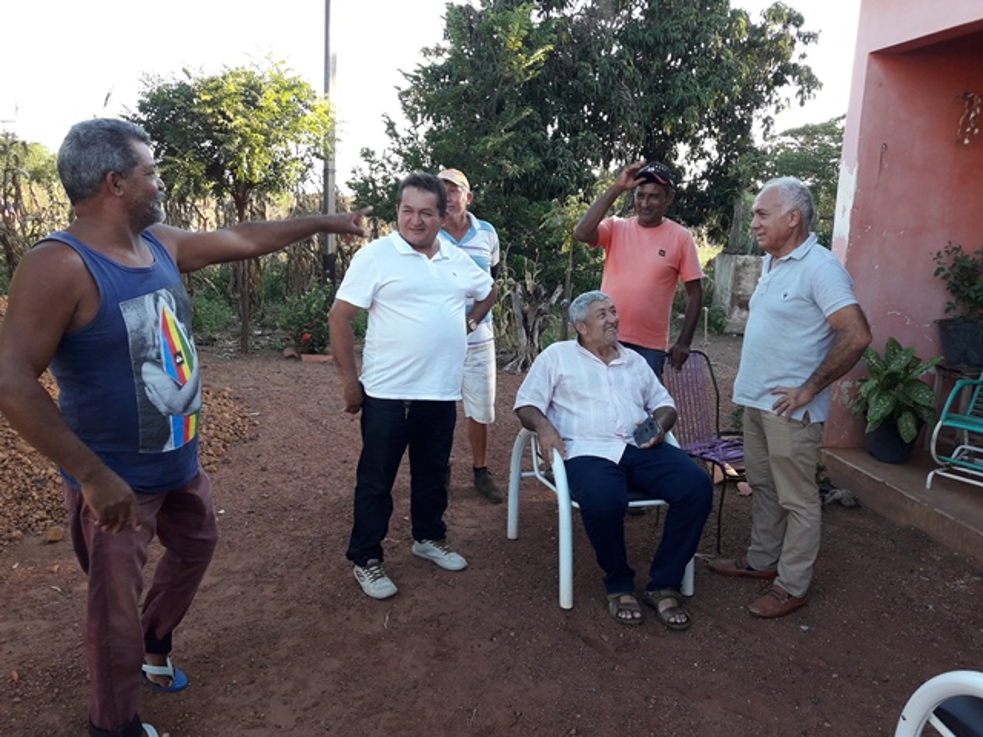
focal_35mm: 28
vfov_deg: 49.7
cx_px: 492
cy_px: 368
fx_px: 795
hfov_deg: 63.4
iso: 50
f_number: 1.9
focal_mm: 3.7
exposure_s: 1/120
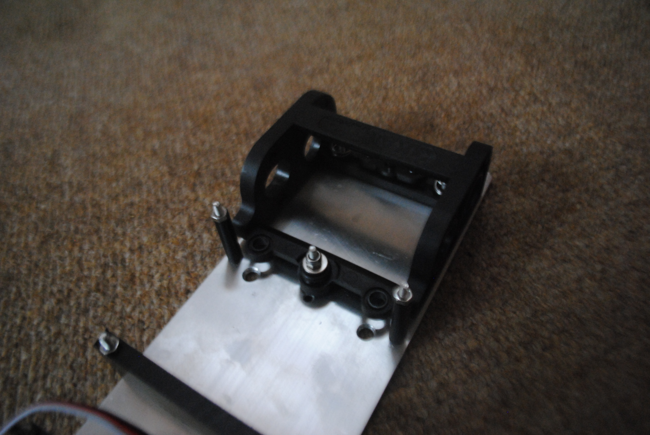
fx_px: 488
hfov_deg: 67.3
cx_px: 325
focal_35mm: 27
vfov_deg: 48.0
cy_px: 218
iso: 1100
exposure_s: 1/30
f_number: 3.5
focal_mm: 18
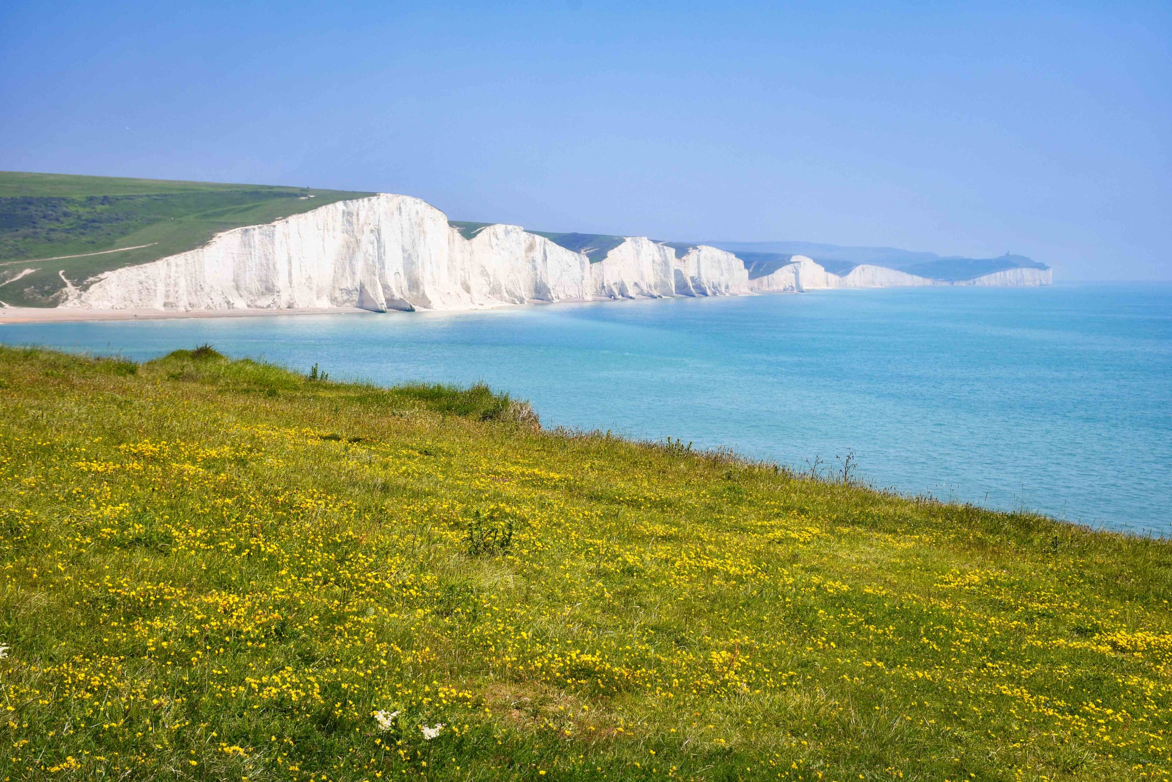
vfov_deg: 22.6
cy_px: 391
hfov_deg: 33.4
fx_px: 1953
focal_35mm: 60
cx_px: 586
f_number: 10
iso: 100
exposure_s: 1/400
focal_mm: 40
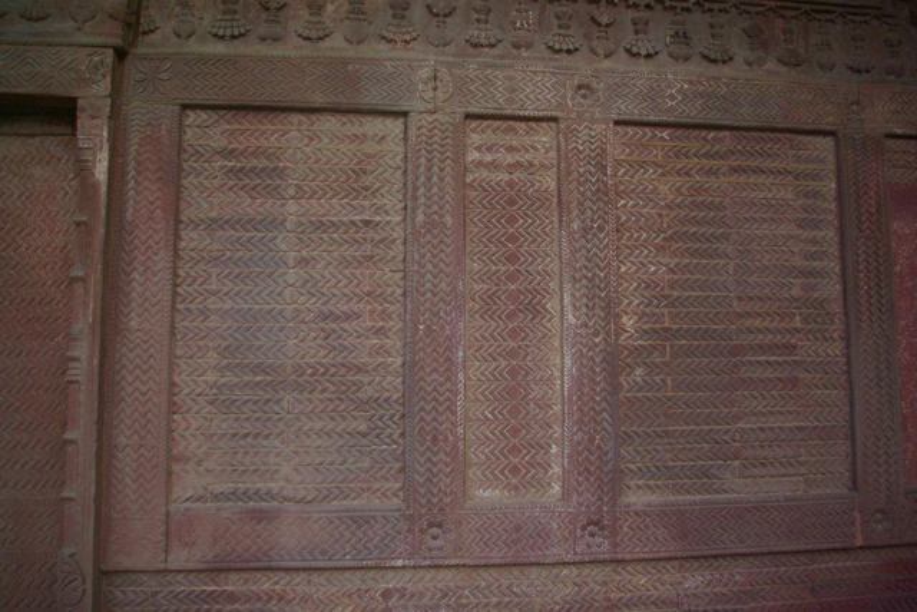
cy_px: 306
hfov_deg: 67.4
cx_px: 458
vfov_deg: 48.0
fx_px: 688
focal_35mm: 27
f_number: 4
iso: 800
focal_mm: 18
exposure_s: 1/45
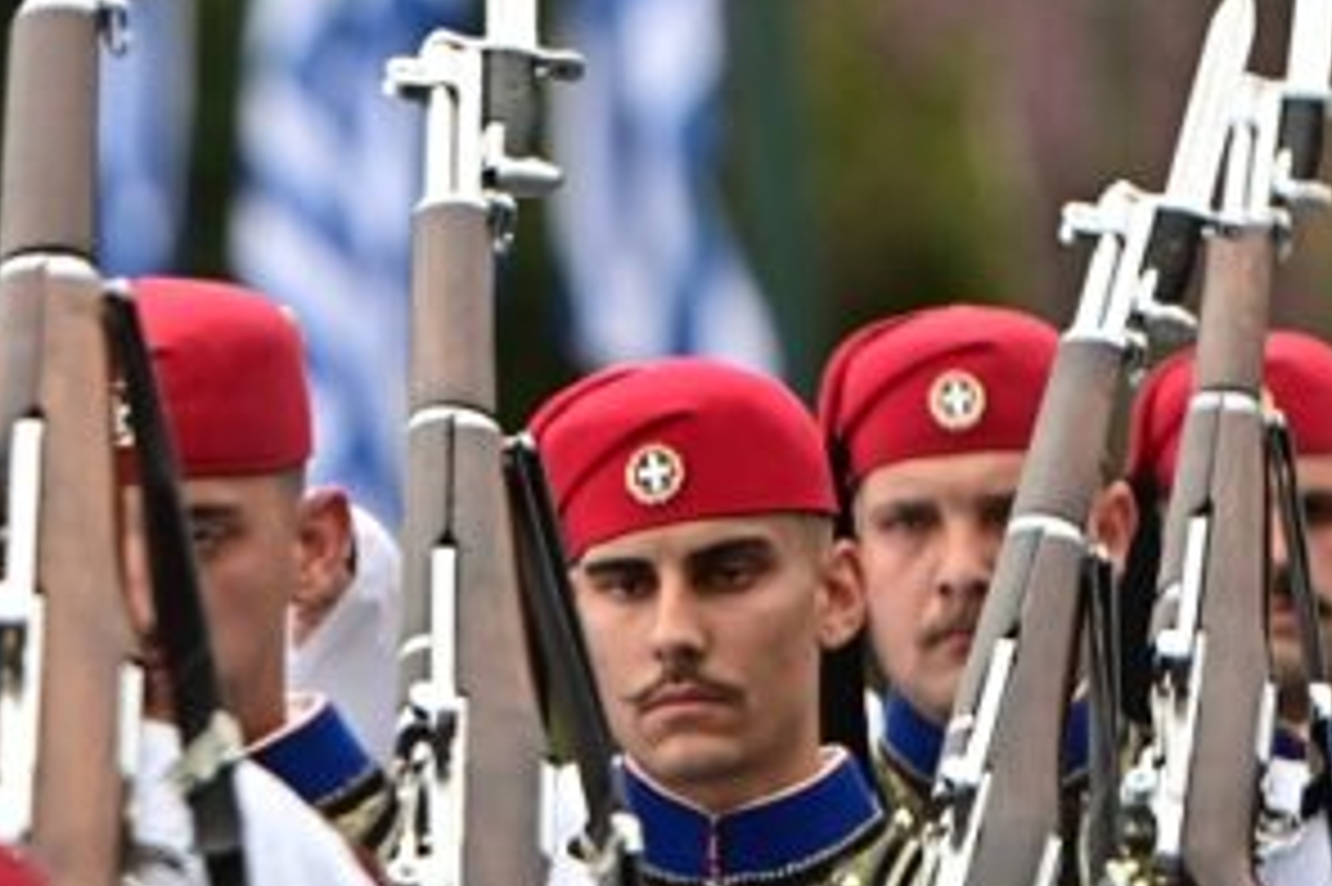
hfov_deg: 2.8
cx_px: 194
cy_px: 771
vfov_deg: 1.9
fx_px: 27327
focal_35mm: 739
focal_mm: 190
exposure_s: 1/3200
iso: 640
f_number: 3.5
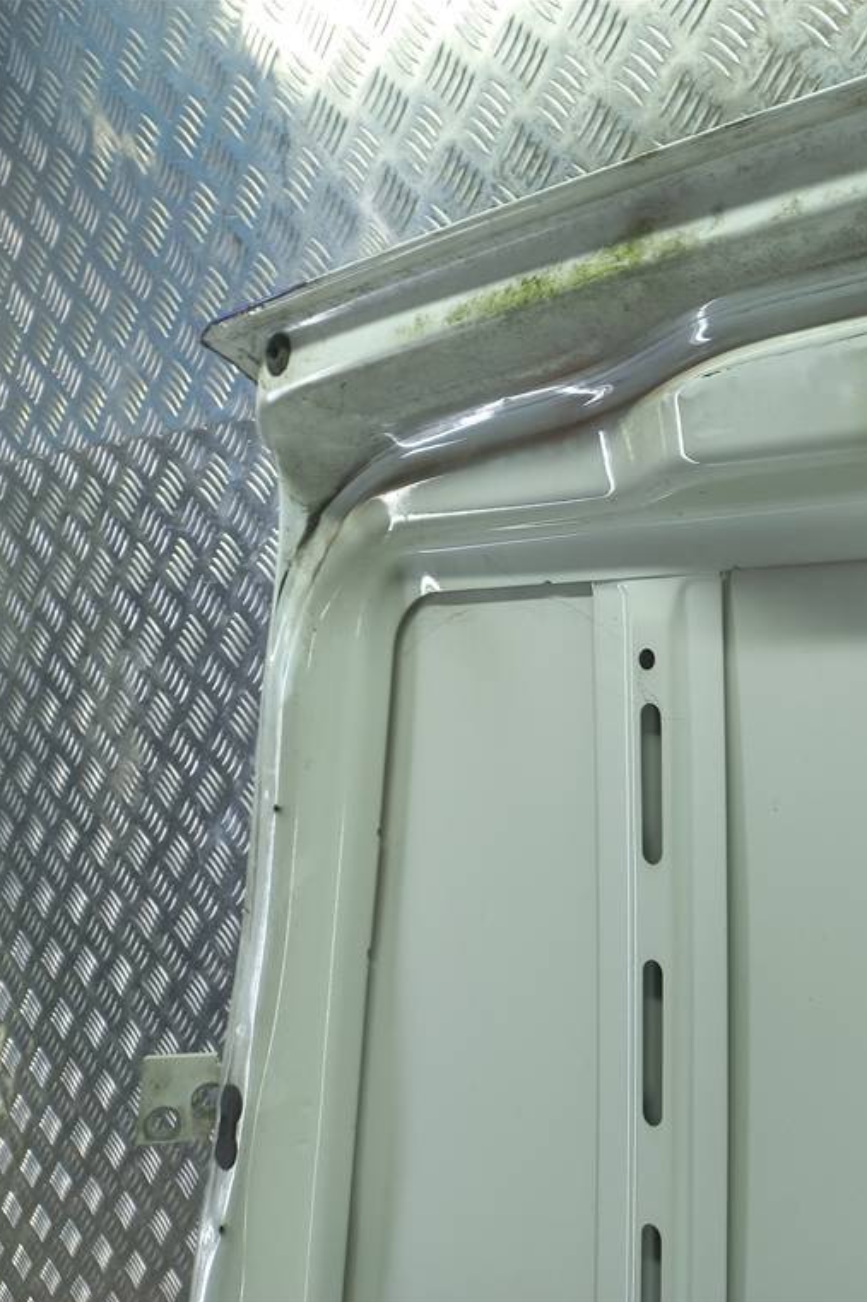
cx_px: 823
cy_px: 654
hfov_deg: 35.0
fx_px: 1265
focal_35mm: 35
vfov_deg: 54.4
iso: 40
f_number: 1.8
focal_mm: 4.6
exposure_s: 1/50
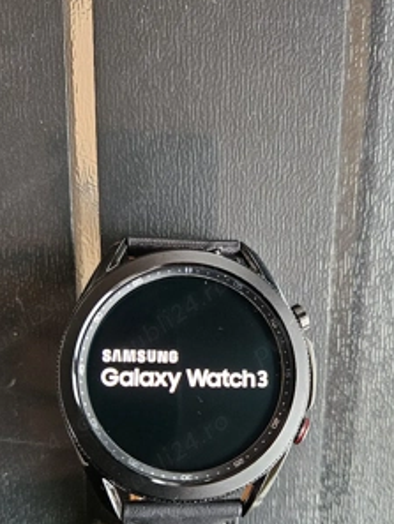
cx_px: 207
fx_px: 470
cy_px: 341
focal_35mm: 31
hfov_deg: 45.5
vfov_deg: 57.3
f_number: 1.8
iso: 640
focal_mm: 5.4
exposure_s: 1/101
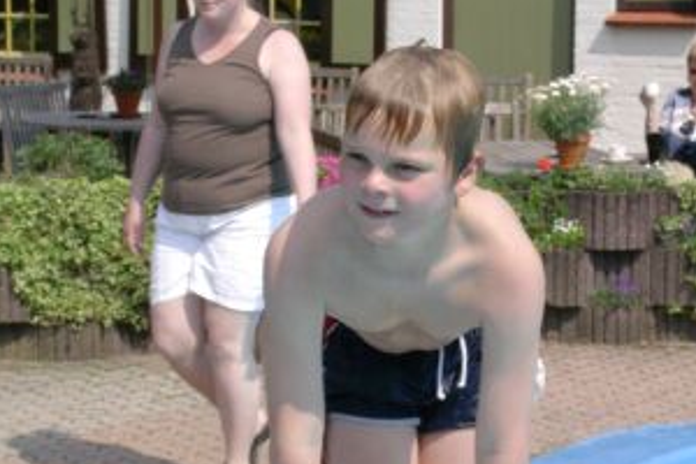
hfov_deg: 15.6
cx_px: 404
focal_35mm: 131
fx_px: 2532
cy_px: 316
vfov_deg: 10.5
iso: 70
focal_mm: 15.5
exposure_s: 1/132
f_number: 9.2
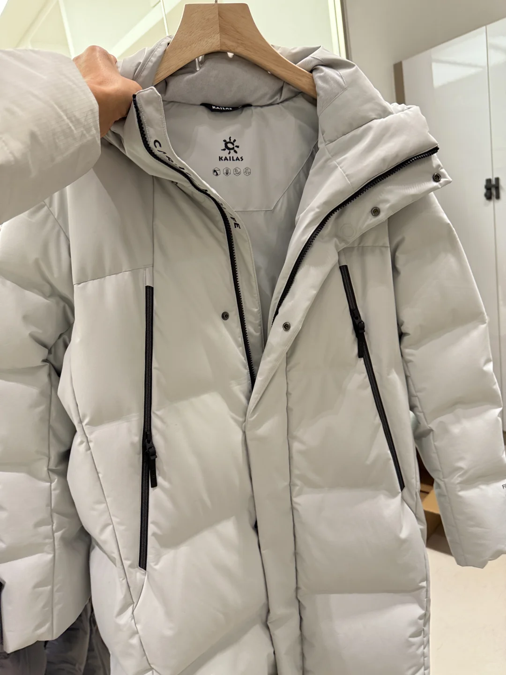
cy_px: 338
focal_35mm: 24
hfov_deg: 56.8
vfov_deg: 71.6
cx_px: 253
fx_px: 468
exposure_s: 1/50
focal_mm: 6.76
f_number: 1.78
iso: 125
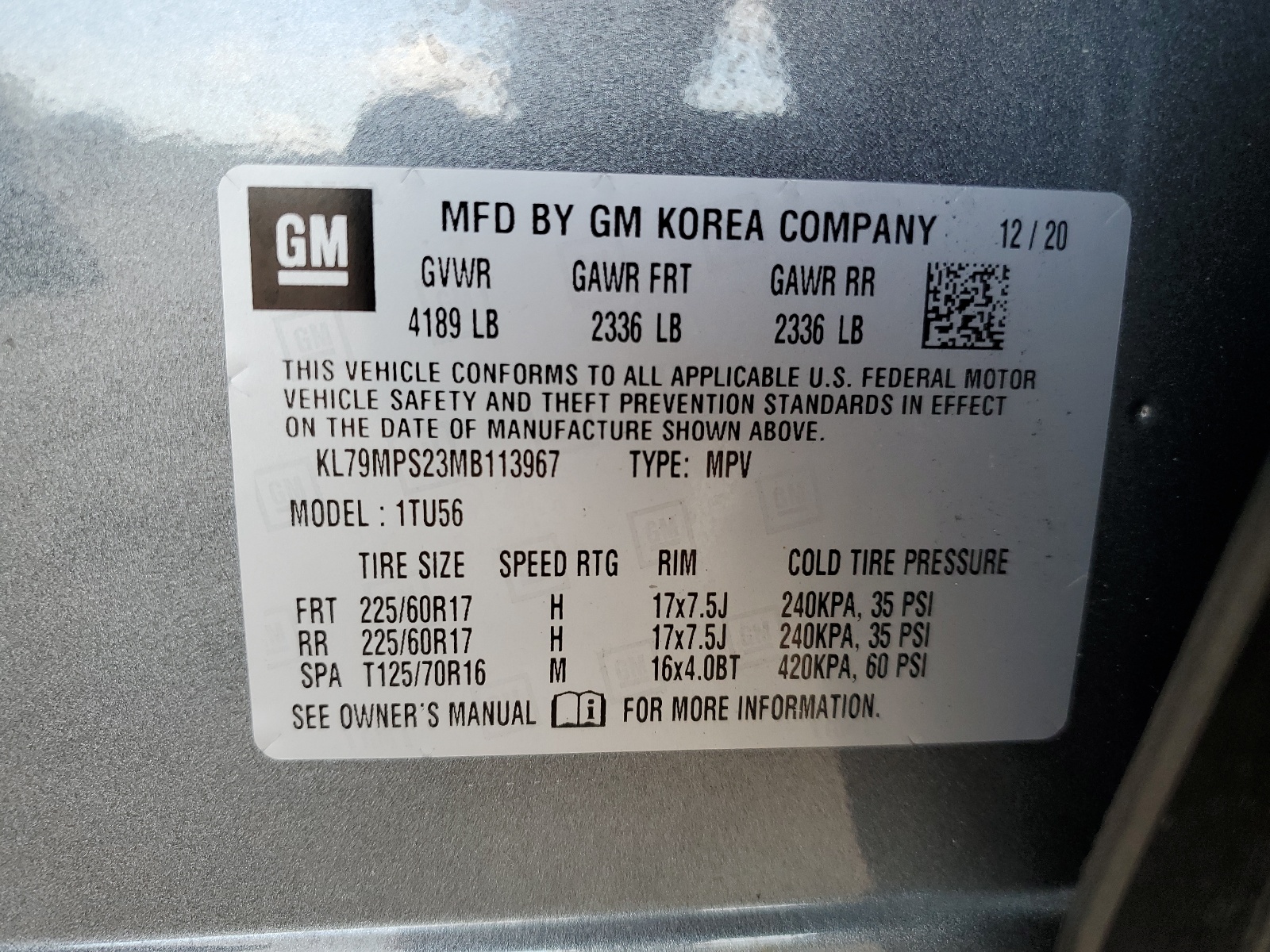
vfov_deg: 53.1
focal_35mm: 26
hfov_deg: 67.3
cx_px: 635
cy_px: 476
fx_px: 954
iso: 55
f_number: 1.5
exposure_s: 1/120
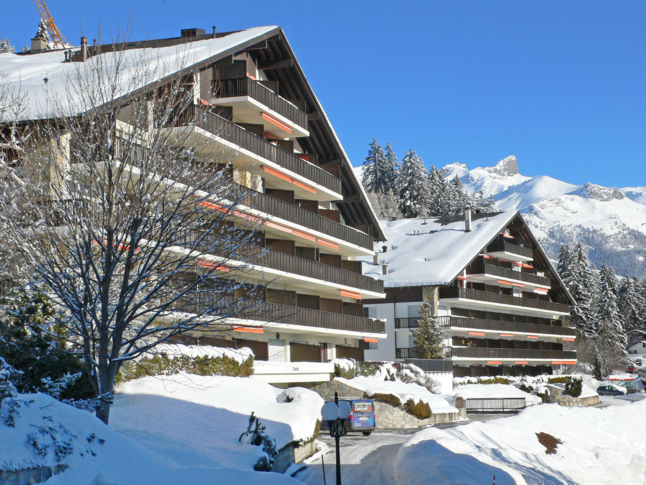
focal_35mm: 68
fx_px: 1269
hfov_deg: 28.6
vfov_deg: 21.6
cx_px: 323
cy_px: 242
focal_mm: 12.5
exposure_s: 1/400
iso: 80
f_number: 5.6
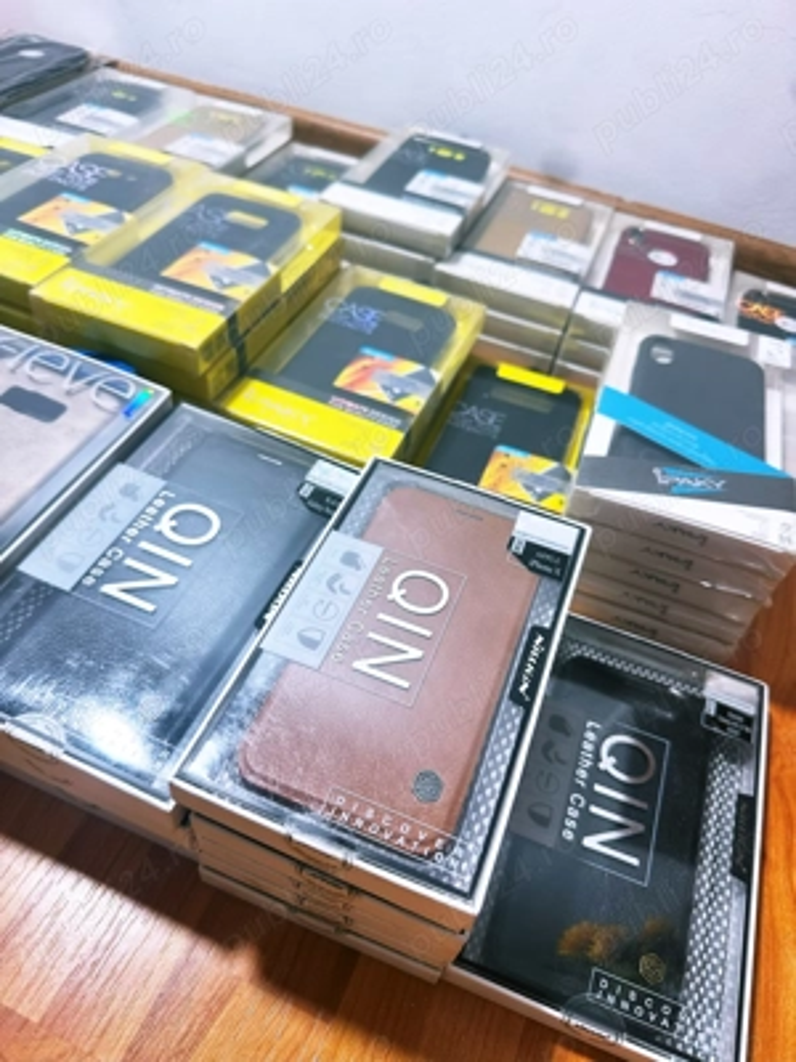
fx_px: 736
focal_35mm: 24
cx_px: 398
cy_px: 531
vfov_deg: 71.6
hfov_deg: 56.8
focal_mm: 6.86
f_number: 1.78
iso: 100
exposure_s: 1/100
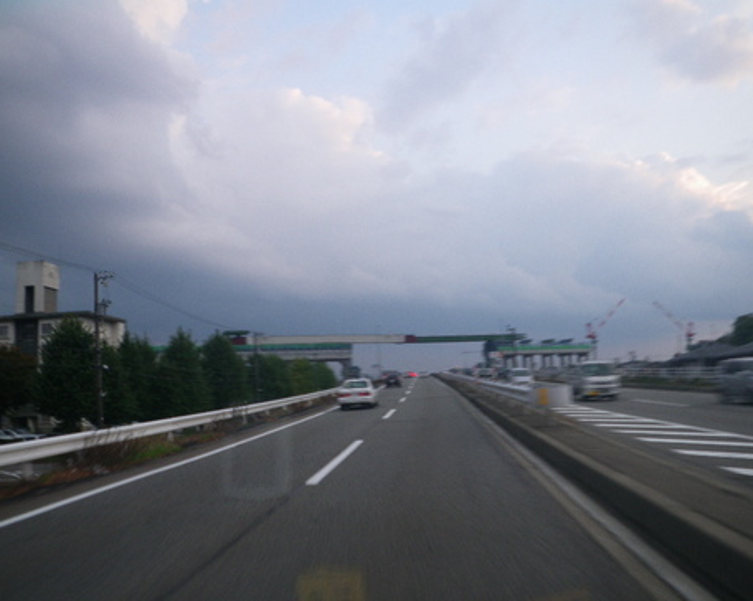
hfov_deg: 58.8
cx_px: 380
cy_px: 303
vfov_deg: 48.4
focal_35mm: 30
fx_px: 668
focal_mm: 5
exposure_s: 1/50
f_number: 3.5
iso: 64
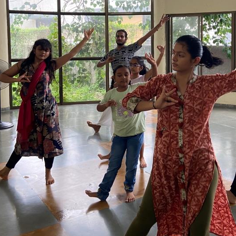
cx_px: 136
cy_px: 69
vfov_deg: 37.7
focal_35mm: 44
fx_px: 339
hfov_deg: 38.3
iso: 80
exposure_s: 1/50
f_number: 1.8
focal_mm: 4.25
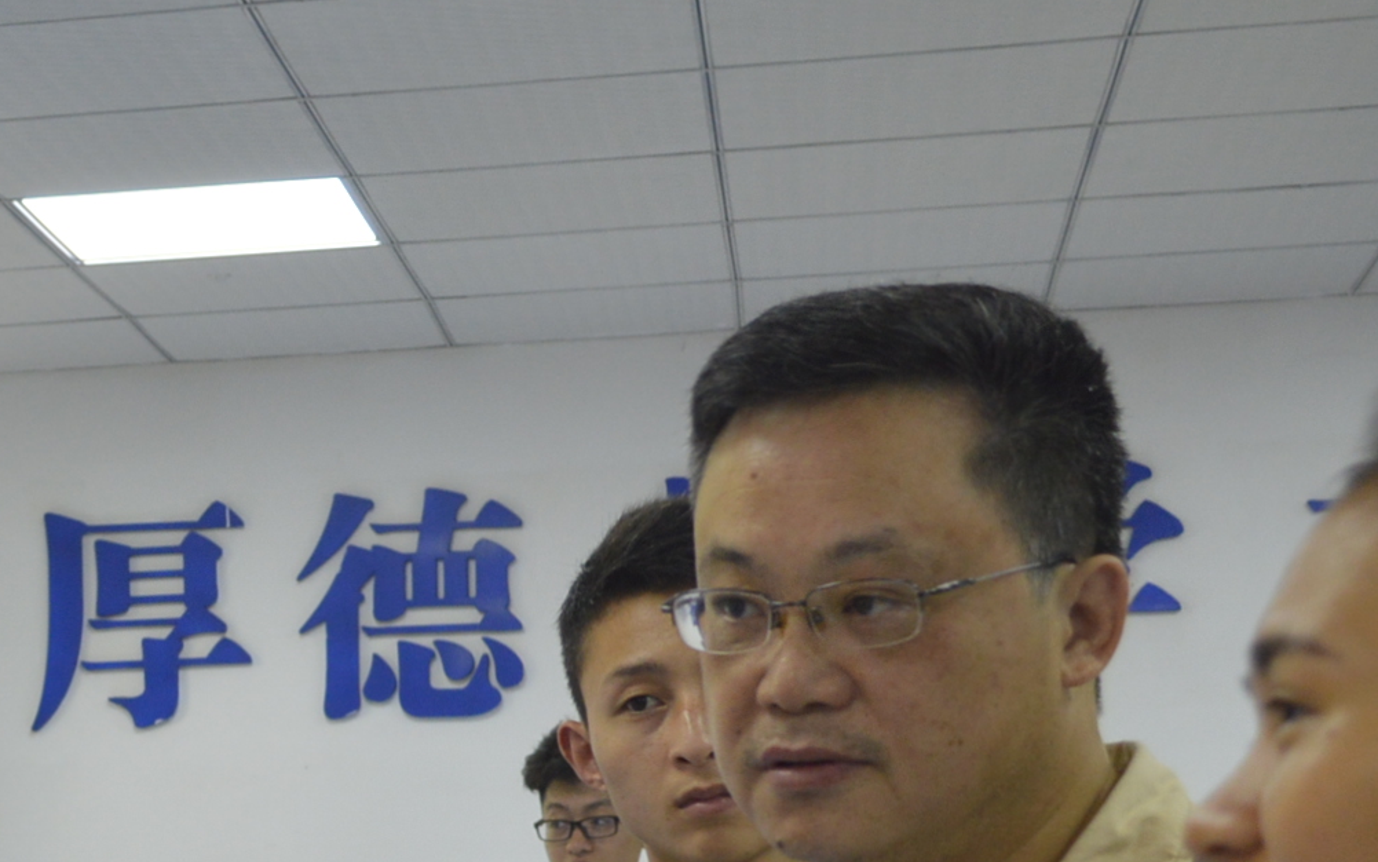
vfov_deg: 12.6
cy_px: 1085
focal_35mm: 101
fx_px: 3794
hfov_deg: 19.8
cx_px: -84
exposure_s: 1/40
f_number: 3.8
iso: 400
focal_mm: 22
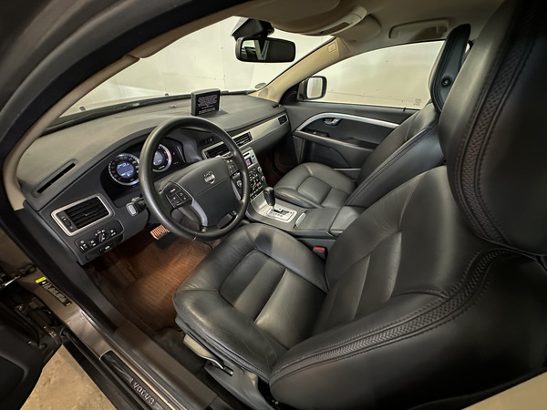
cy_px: 205
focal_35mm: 14
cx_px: 274
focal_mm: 2.22
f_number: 2.2
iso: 1250
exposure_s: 1/33
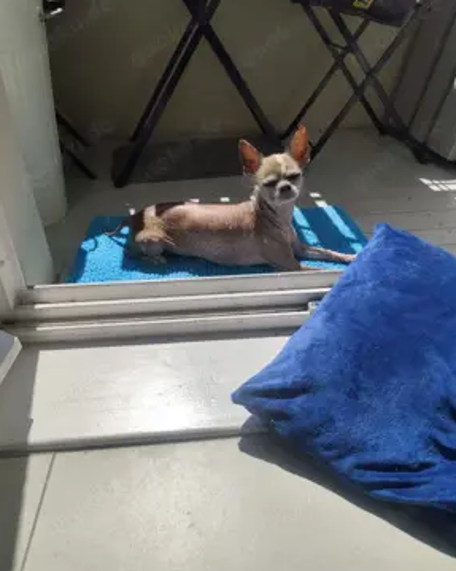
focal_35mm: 25
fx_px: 422
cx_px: 234
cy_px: 299
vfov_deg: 68.1
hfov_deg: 56.8
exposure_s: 1/3157
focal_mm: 6.19
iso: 50
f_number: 1.65
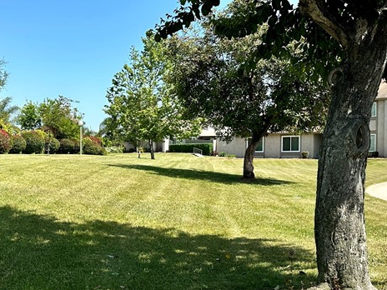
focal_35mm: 53
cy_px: 178
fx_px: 593
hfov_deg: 35.6
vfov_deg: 27.4
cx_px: 109
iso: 80
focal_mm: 6.86
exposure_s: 1/3356
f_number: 1.78
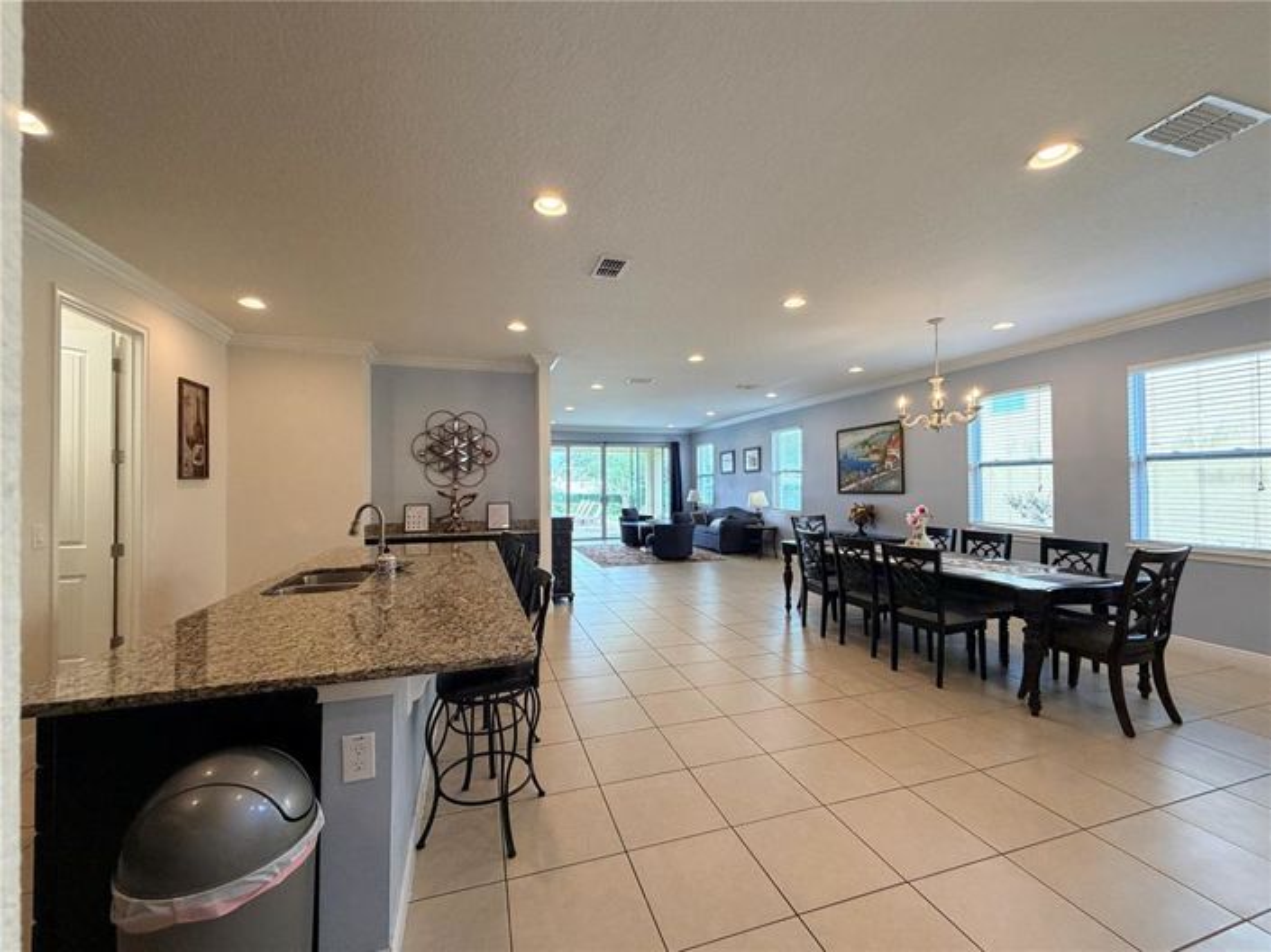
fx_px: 514
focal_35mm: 14
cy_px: 476
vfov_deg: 85.6
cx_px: 636
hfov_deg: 102.1
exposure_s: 1/120
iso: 250
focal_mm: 2.22
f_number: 2.2
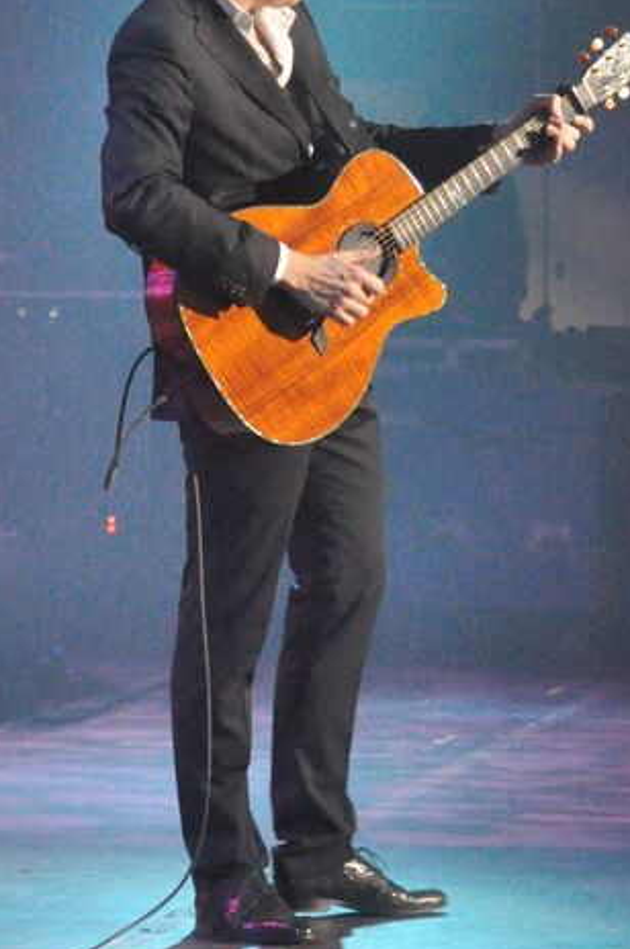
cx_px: 344
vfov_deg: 10.9
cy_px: 98
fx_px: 4923
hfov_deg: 7.3
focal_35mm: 187
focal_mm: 48
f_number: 4.8
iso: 3200
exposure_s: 1/50
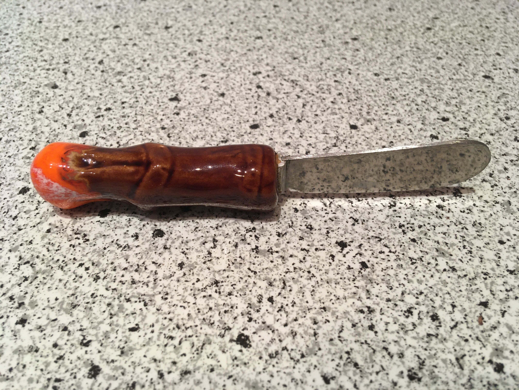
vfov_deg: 48.2
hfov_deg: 61.7
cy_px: 195
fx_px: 435
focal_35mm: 29
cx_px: 260
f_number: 2.2
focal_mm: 4.15
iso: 160
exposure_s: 1/33
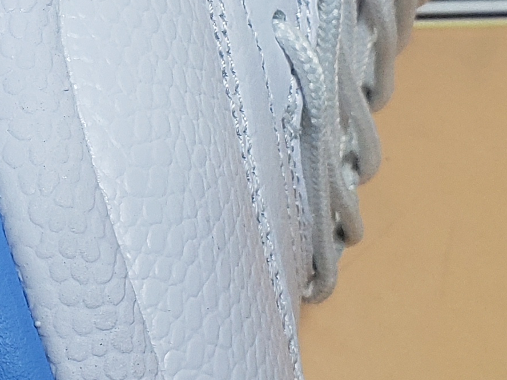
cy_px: -38
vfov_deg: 12.3
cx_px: -163
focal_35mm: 118
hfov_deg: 15.8
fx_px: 1728
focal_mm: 4.3
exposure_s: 1/432
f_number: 2.4
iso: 50
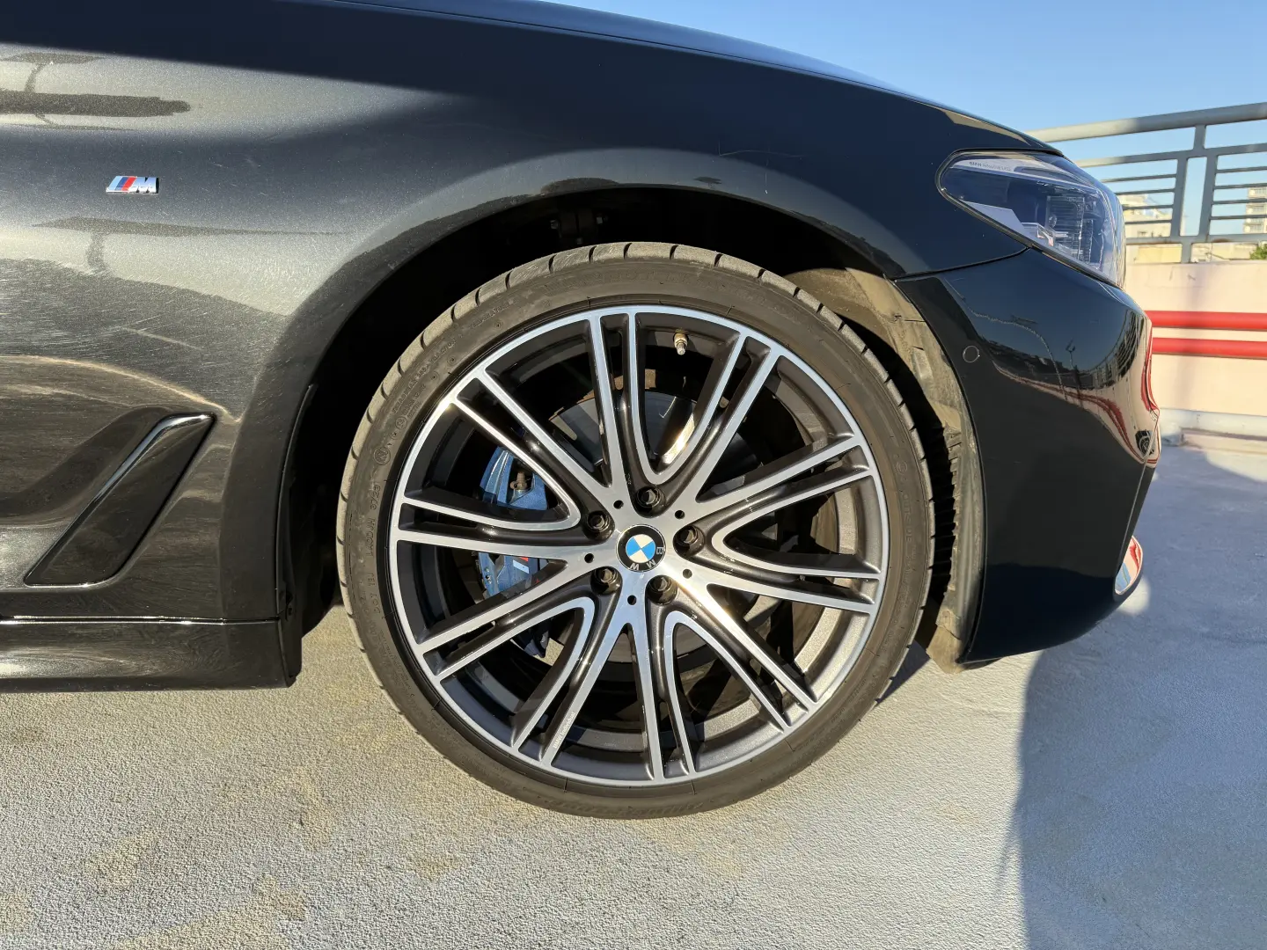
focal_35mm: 24
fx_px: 878
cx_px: 634
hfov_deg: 71.6
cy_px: 475
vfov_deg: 56.8
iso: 100
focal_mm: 6.76
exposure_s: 1/1855
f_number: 1.78
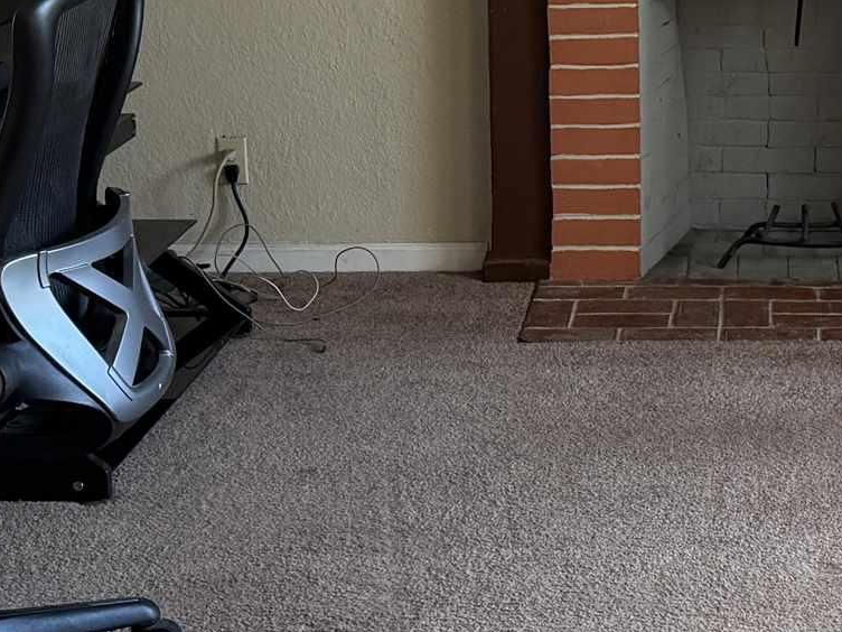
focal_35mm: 98
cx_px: 813
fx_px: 2384
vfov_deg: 14.9
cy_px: 17
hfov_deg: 19.5
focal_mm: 6.76
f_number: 1.78
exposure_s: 1/63
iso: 200
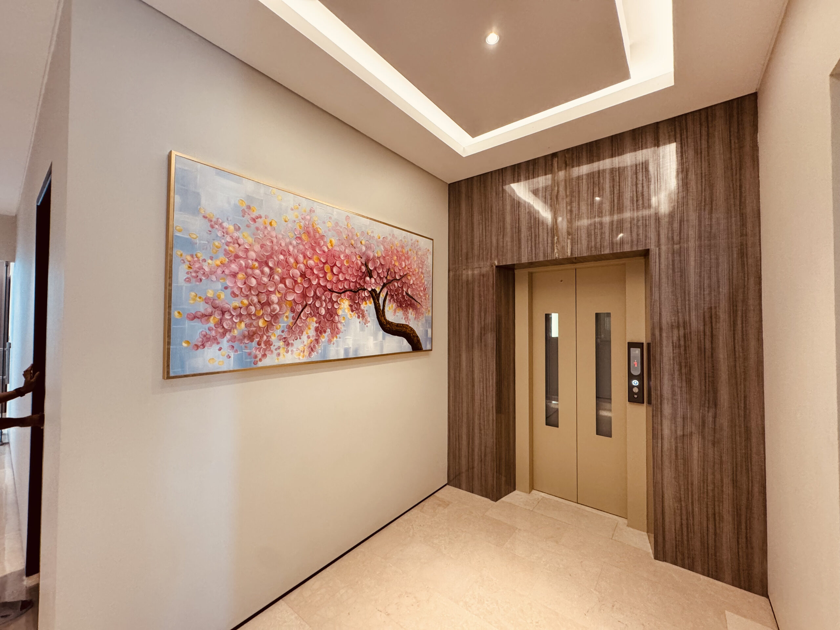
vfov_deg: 85.7
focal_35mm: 14
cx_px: 420
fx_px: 340
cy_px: 315
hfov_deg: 102.1
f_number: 2.2
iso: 500
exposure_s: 1/50
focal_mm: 2.22
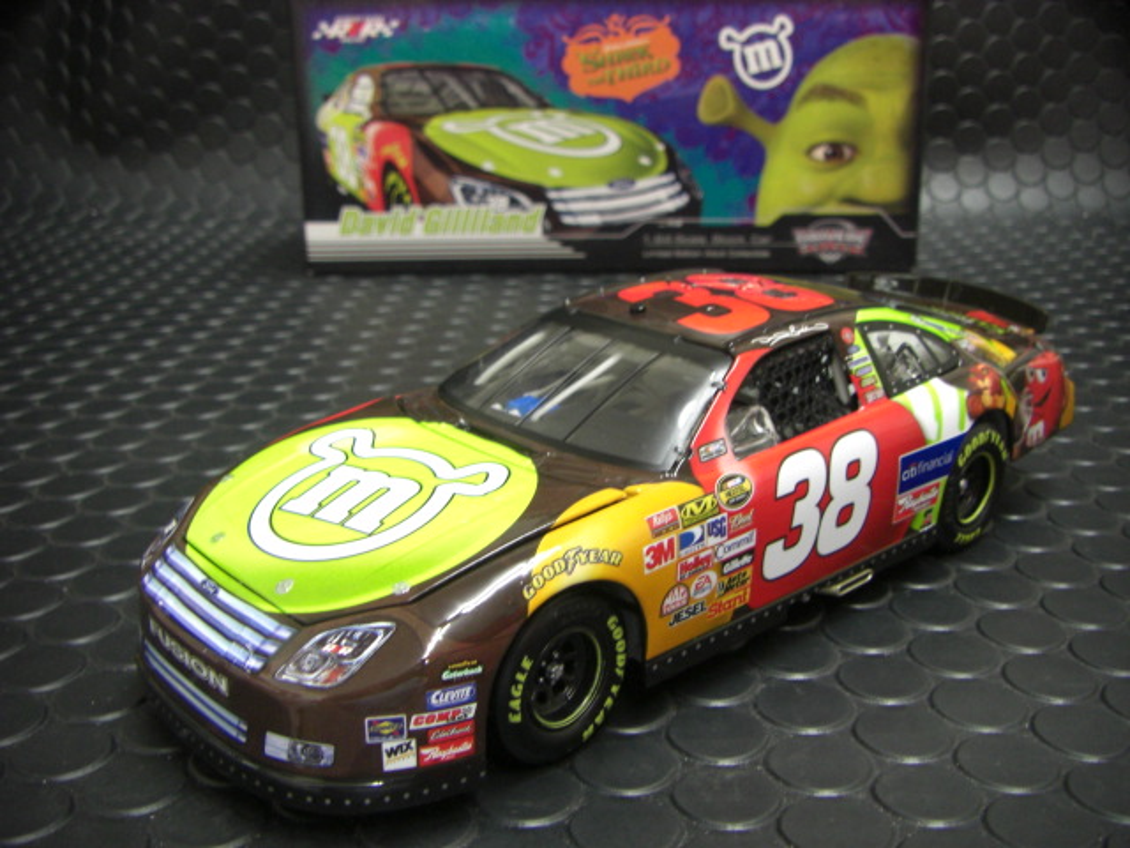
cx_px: 565
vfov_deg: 37.7
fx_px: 1240
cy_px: 424
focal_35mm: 38
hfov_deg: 49.0
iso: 200
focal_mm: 6.3
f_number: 3.4
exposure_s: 1/15
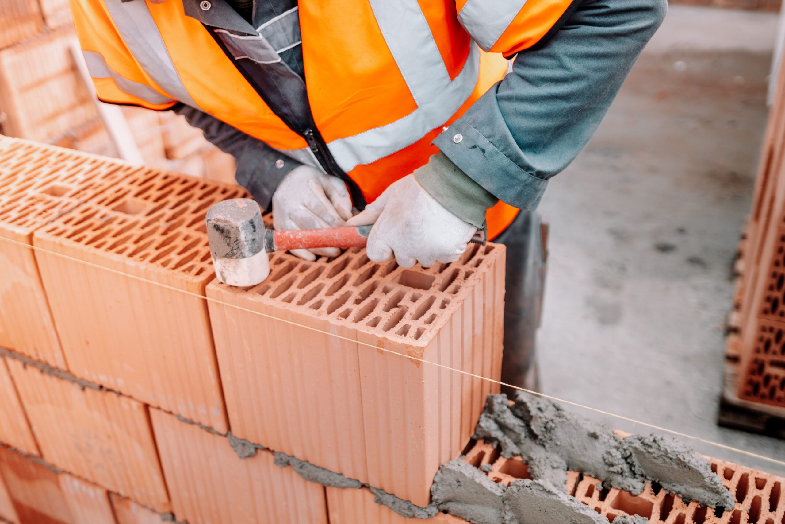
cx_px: 392
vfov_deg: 36.9
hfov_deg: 53.1
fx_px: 785
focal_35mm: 36
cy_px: 262
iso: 250
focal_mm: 24
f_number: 1.6
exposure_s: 1/4000
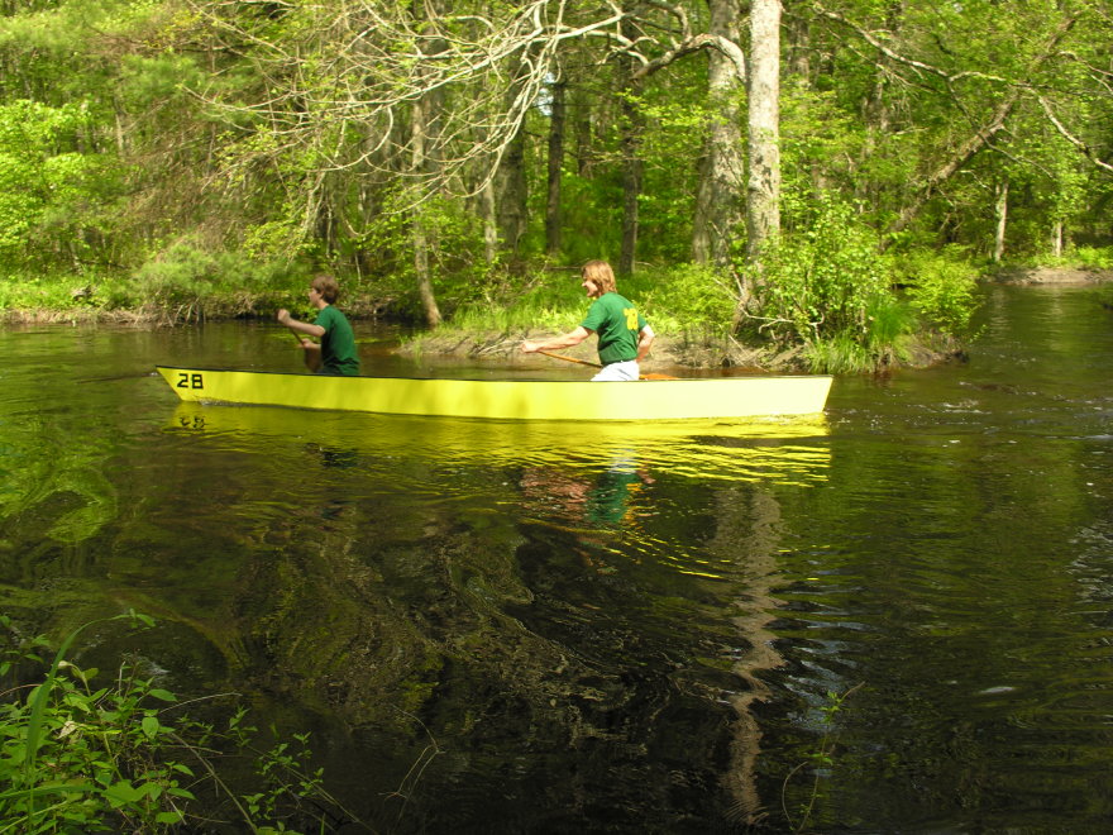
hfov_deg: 52.6
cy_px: 418
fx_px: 1125
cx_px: 556
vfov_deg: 40.7
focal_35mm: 35
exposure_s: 1/125
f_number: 5
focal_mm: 8.9
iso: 50
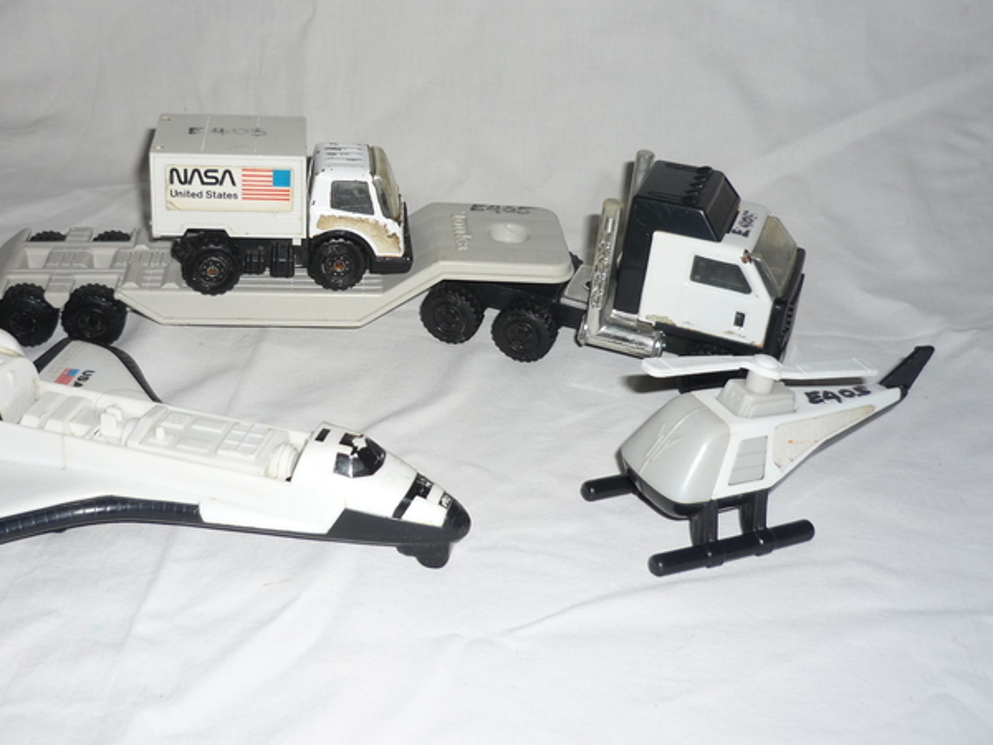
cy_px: 329
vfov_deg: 32.8
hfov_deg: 42.6
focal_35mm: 44
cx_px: 376
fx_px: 1262
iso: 100
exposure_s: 1/30
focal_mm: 5.5
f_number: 2.8
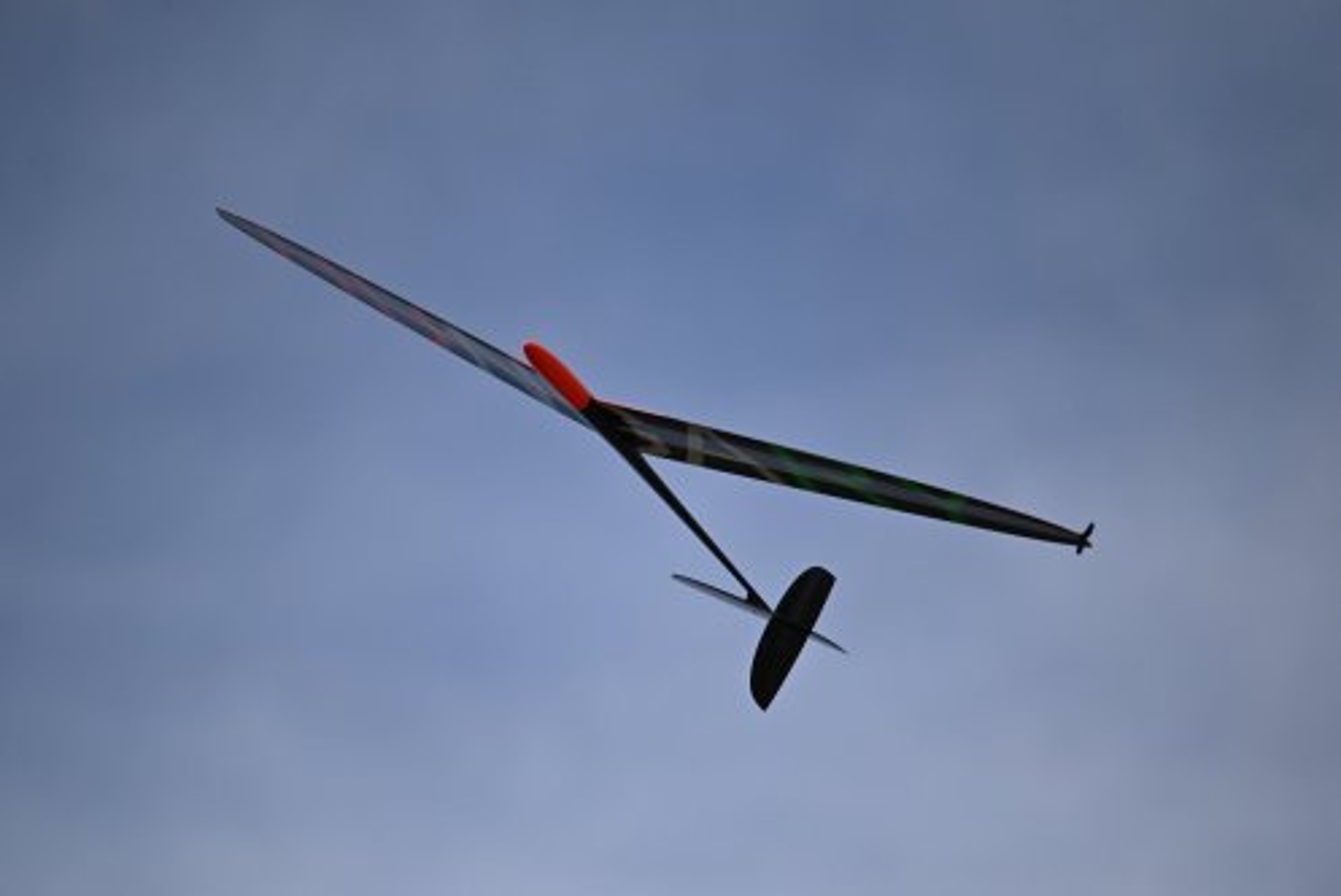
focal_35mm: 400
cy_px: 448
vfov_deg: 3.4
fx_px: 14908
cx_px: 670
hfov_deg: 5.2
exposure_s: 1/8000
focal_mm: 400
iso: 640
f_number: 7.1
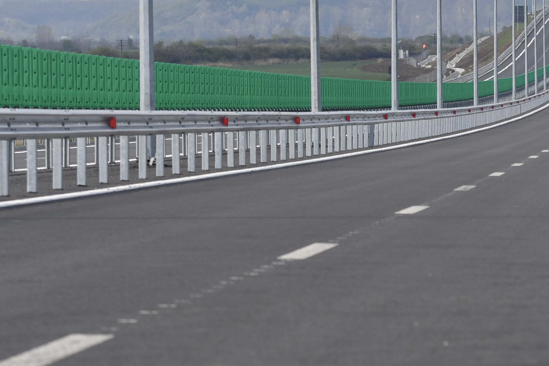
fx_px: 4056
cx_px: 589
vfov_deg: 5.2
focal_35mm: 266
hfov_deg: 7.7
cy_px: 260
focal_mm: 82
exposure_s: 1/2000
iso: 200
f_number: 4
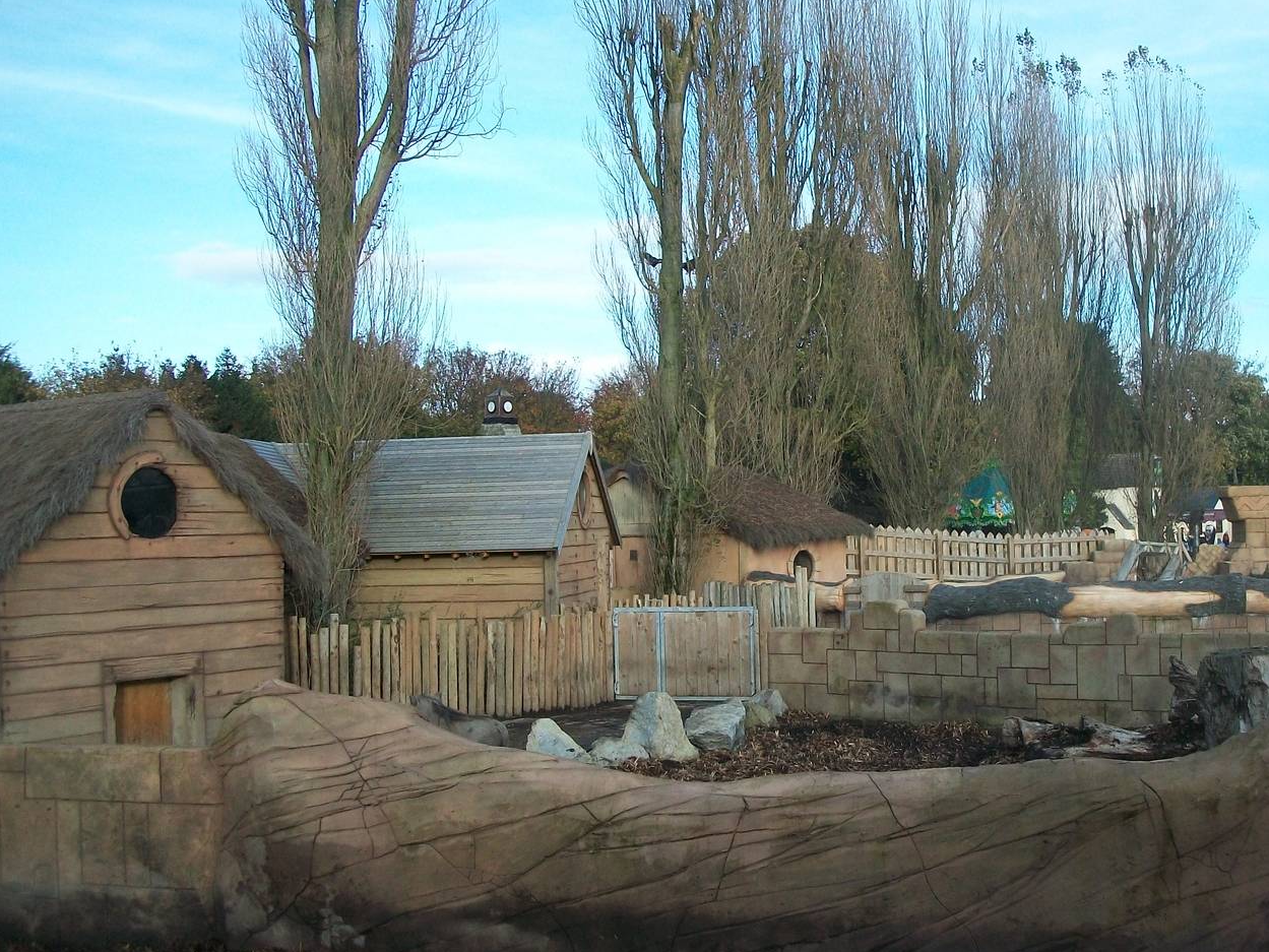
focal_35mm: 41
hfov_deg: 45.5
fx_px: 1503
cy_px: 411
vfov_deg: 35.1
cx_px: 776
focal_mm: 5.7
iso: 107
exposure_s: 1/500
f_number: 2.9
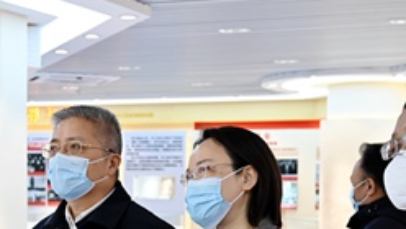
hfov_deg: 24.7
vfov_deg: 13.8
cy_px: 245
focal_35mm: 86
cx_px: 216
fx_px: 927
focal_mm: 34
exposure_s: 1/125
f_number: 4
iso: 560
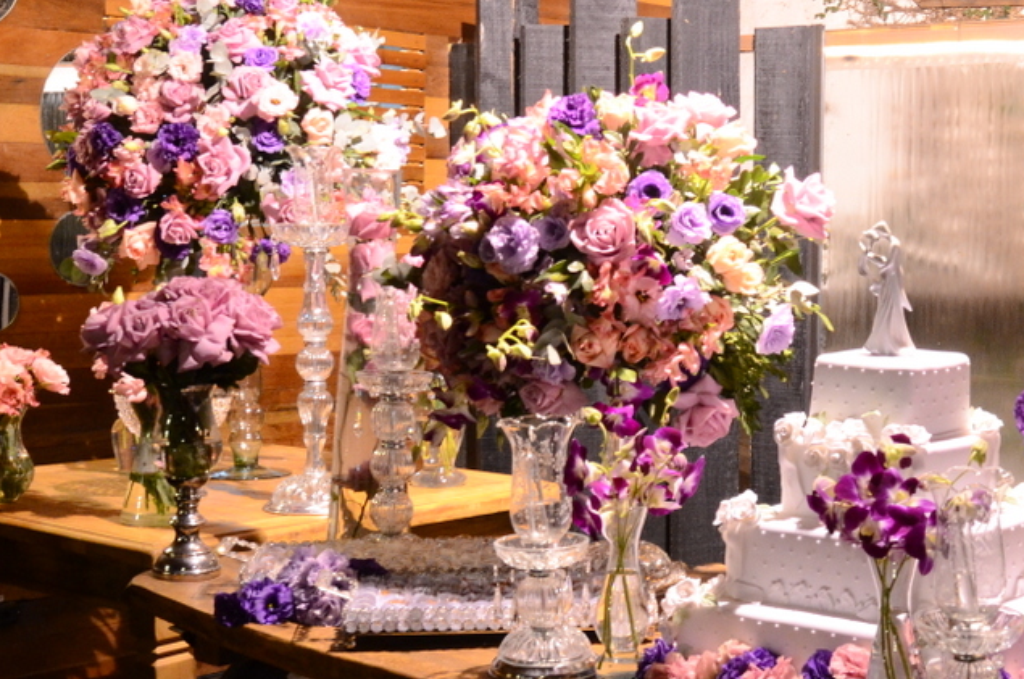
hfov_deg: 29.1
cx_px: 803
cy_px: 344
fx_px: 1931
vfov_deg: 19.9
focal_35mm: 68
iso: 1600
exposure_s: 1/3
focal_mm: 24
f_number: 8
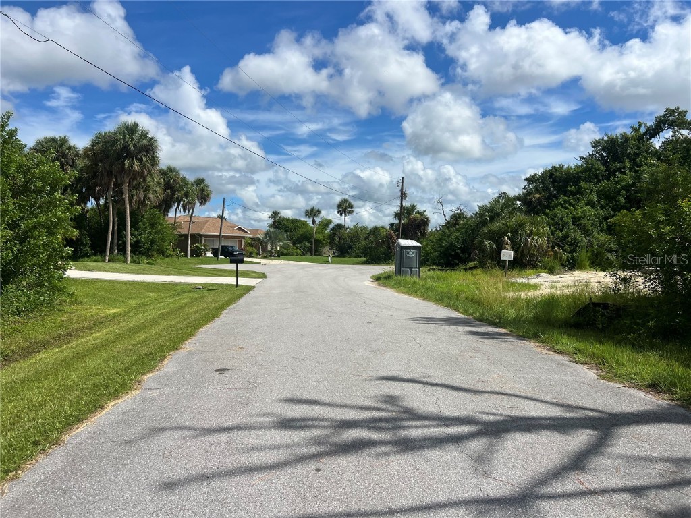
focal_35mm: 26
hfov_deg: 67.3
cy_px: 259
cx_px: 346
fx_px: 519
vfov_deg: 53.1
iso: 50
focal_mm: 5.7
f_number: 1.5
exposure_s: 1/7463
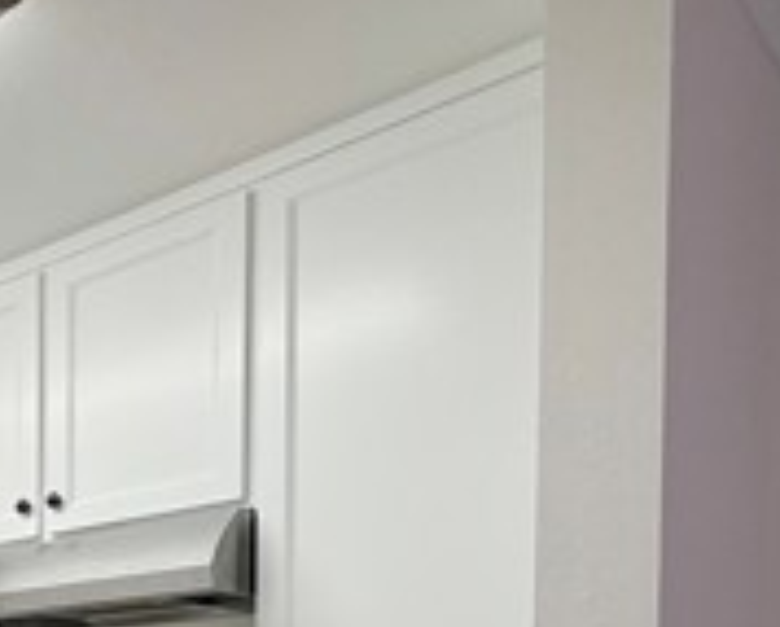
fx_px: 1133
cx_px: -364
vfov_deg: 26.5
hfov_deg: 27.5
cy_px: 802
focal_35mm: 49
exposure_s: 1/120
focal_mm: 2.22
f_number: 2.2
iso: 80
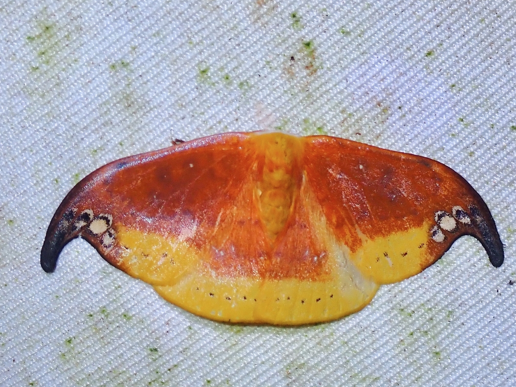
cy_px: 205
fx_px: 1610
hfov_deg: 18.2
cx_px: 271
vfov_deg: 13.7
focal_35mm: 108
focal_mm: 18
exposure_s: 1/400
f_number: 6.3
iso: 200
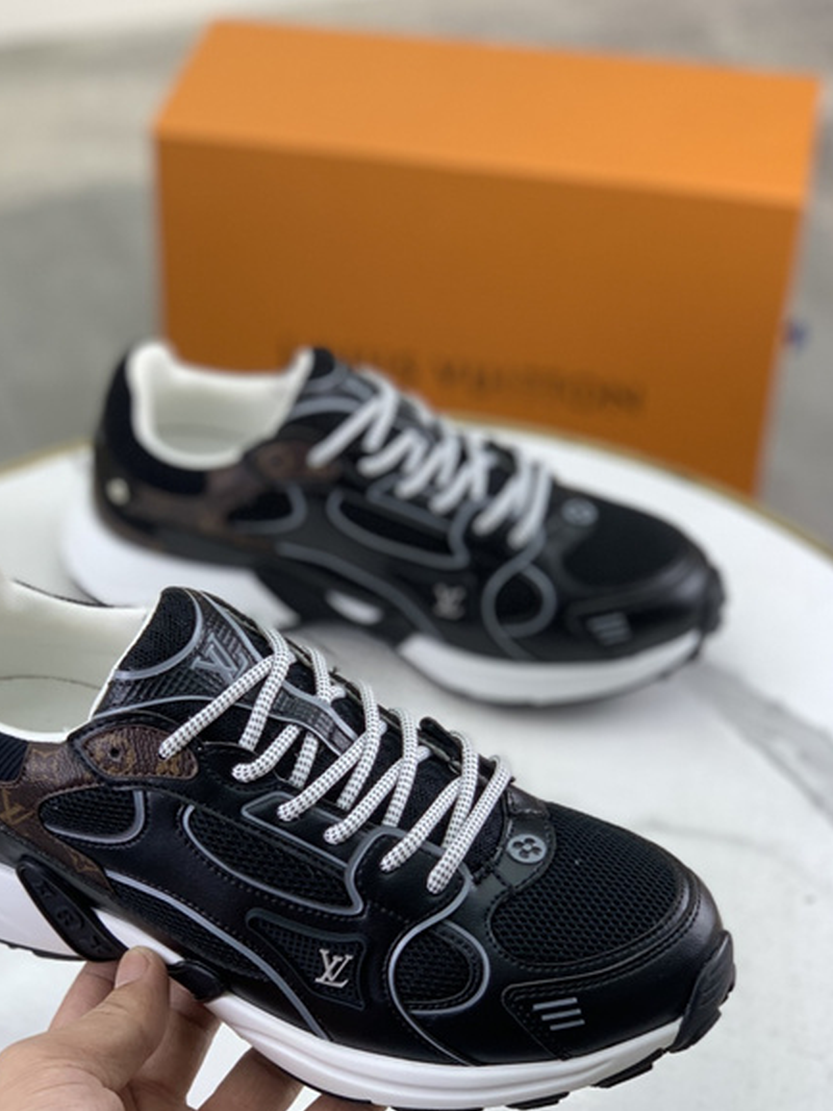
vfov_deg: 26.9
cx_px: 289
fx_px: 2312
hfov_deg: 20.4
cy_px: 753
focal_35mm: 72
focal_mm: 6
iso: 16
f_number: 2.4
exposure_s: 1/100
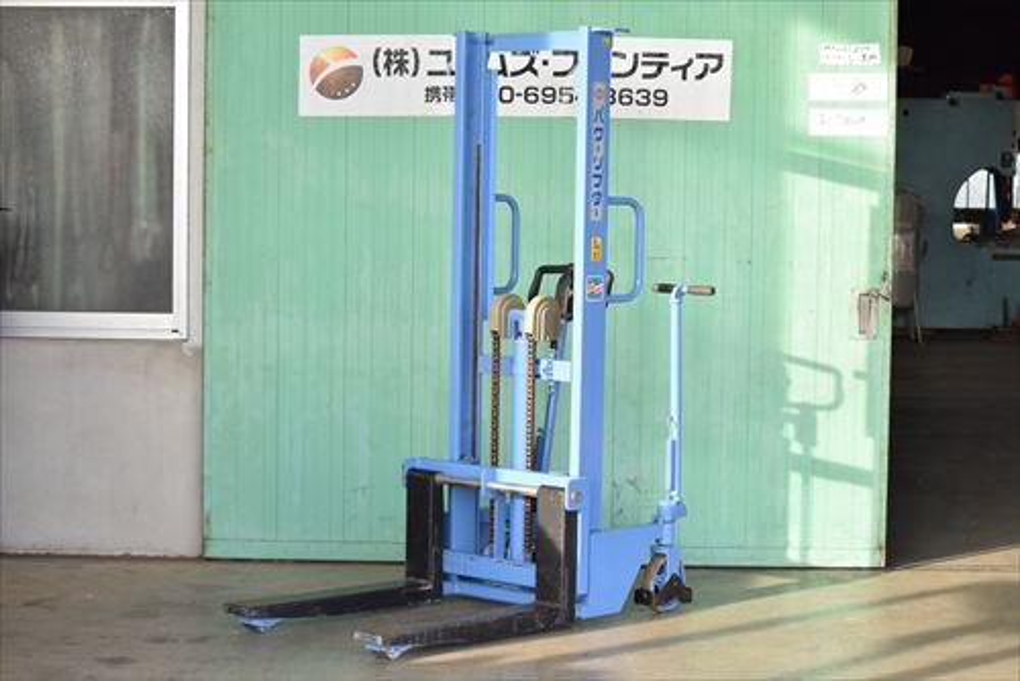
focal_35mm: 82
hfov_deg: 24.6
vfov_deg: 16.6
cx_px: 510
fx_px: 2339
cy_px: 340
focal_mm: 55
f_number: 6.3
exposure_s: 1/500
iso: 1250
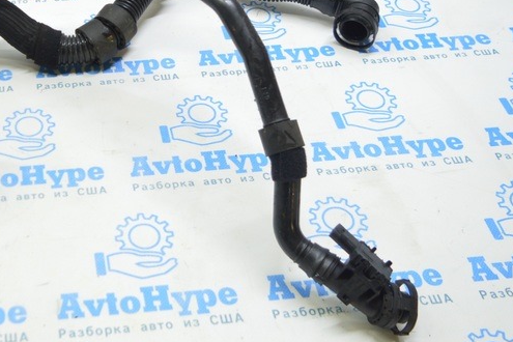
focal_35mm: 62
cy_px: 49
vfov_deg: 21.5
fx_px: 883
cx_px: 47
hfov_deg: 30.9
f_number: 3.5
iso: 400
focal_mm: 20
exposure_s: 1/40
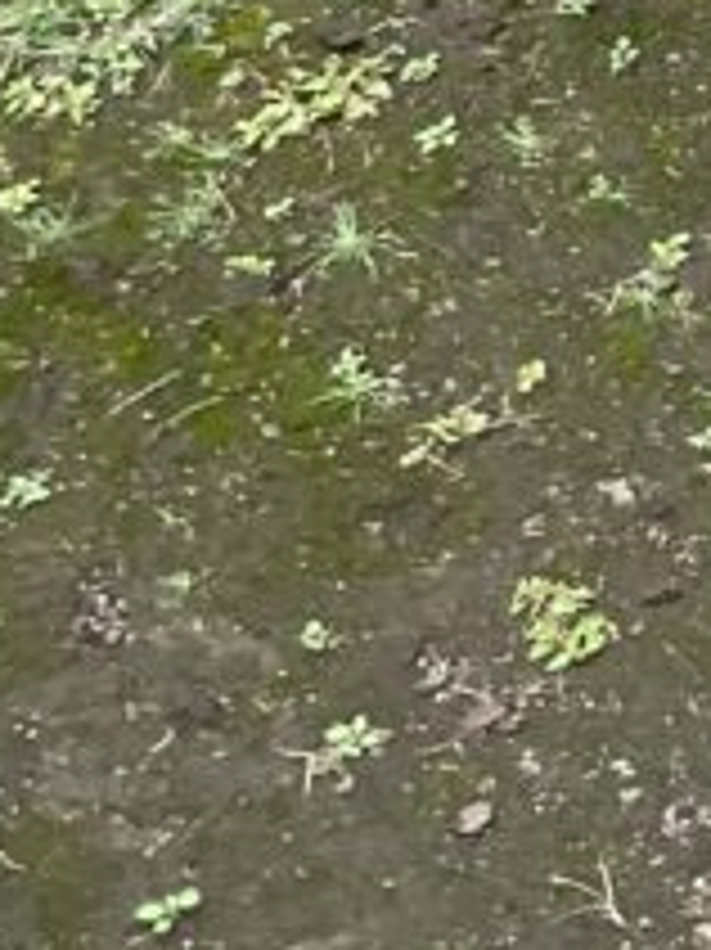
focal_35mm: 141
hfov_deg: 10.0
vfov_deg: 12.4
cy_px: -914
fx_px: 3865
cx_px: 1202
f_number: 1.8
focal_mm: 3
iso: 16
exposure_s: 1/248
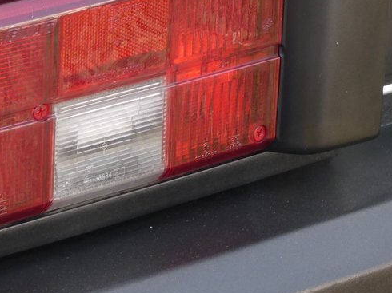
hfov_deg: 7.9
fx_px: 2841
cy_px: 9
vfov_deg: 5.9
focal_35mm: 251
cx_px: 21
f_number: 5.1
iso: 160
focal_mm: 21.5
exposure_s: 1/80
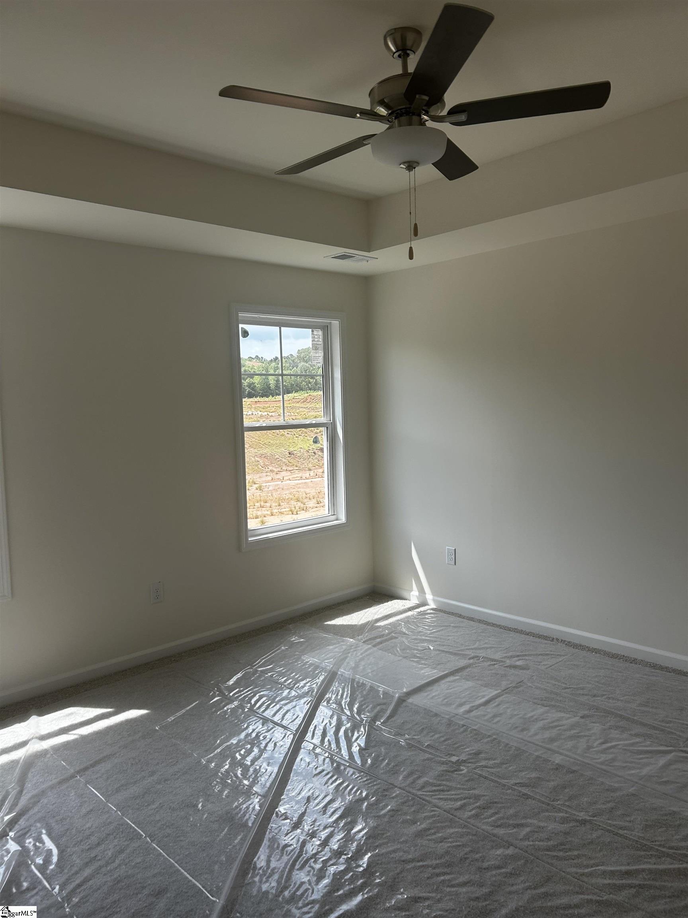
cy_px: 459
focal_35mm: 26
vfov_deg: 67.3
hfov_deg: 53.1
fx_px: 689
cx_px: 344
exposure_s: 1/632
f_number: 1.5
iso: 50
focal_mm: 5.7
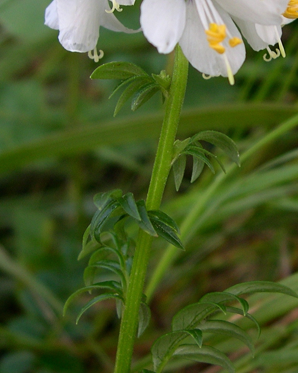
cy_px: 89
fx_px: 662
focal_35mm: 60
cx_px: 179
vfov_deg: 30.9
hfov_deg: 25.3
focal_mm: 8
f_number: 2.8
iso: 100
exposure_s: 1/351
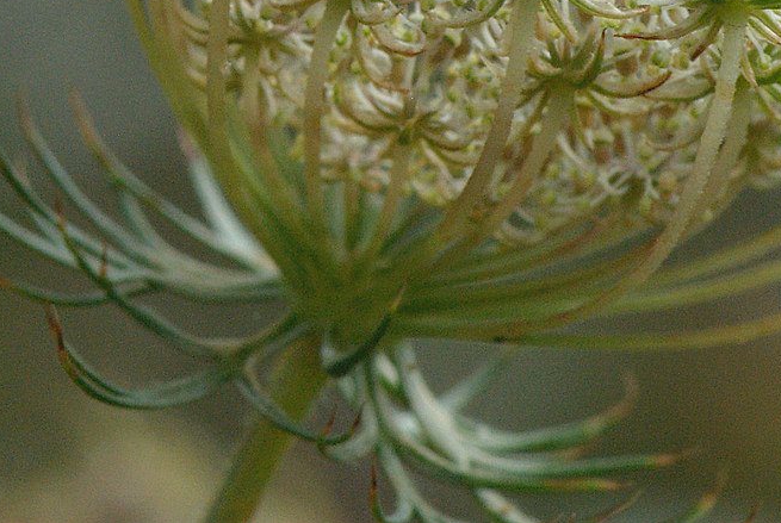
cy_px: -432
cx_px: -85
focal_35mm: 577
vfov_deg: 2.4
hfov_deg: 3.6
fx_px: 12534
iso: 640
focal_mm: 105
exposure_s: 1/400
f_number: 11
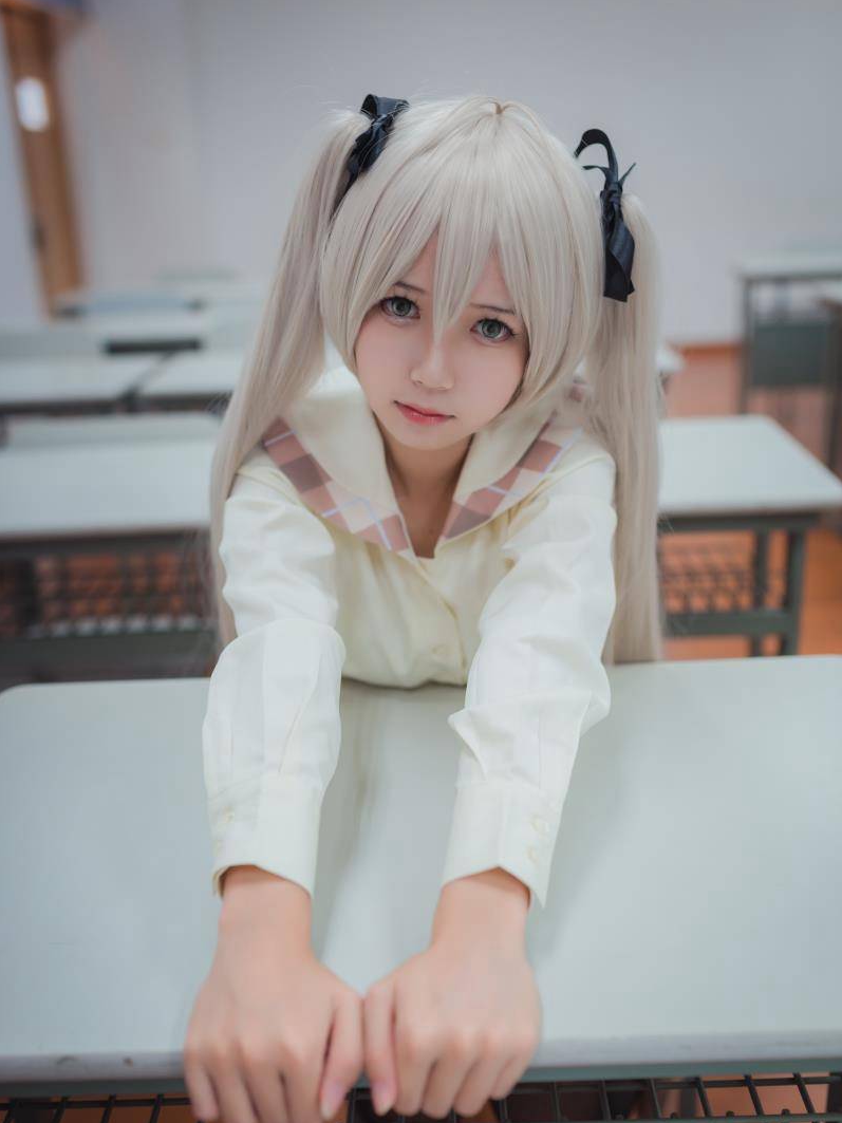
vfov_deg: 48.9
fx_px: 1233
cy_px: 612
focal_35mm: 38
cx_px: 421
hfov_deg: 37.7
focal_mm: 35
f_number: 2.2
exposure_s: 1/160
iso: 400
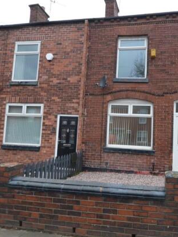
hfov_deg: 56.1
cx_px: 132
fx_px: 158
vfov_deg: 73.9
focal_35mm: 23
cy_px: 124
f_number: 5
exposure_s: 1/100
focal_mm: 10
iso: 400
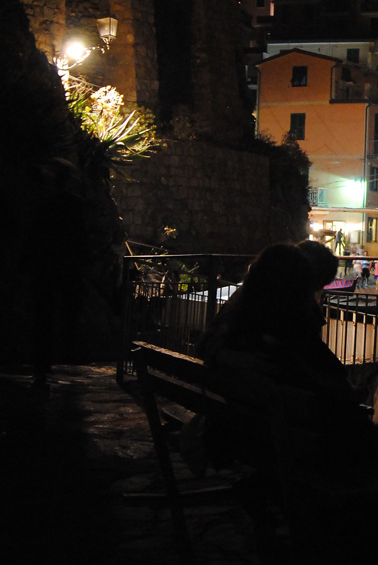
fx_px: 1963
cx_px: 431
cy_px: 171
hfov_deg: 10.8
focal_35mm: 125
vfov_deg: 16.3
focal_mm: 32
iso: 800
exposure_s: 1/4
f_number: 2.8
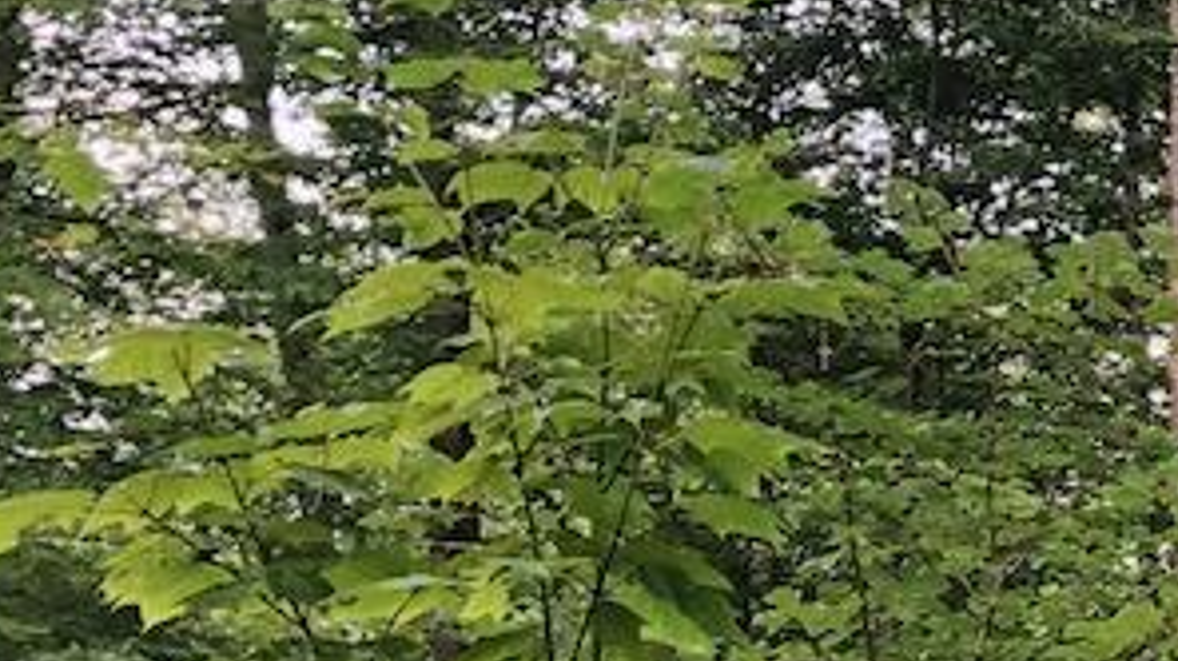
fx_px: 4120
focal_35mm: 132
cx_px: 2432
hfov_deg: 13.6
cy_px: 681
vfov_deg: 9.1
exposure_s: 1/120
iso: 64
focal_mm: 3.99
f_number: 1.8
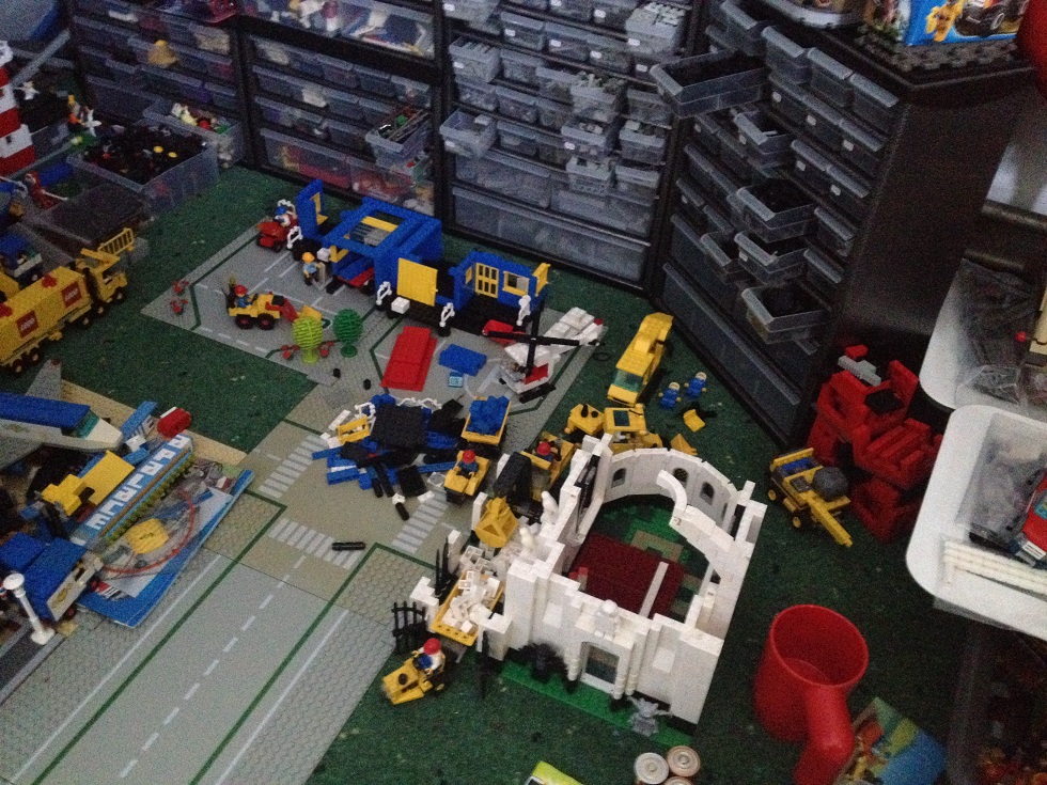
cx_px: 524
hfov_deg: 52.6
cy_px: 392
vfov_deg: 40.7
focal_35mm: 35
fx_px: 1059
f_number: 2.4
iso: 800
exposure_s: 1/15
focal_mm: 4.28
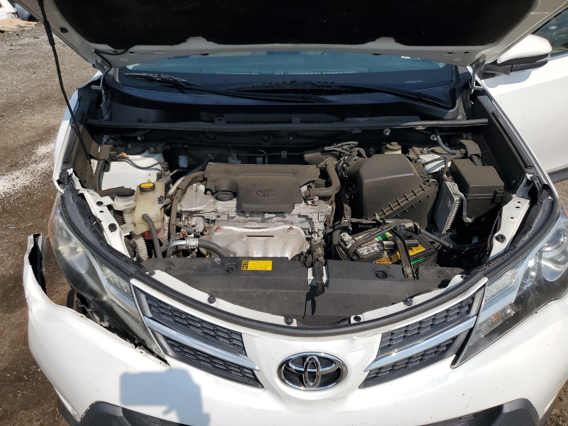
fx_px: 427
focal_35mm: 26
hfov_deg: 67.3
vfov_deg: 53.1
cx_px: 284
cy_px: 213
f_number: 1.5
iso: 50
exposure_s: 1/10000
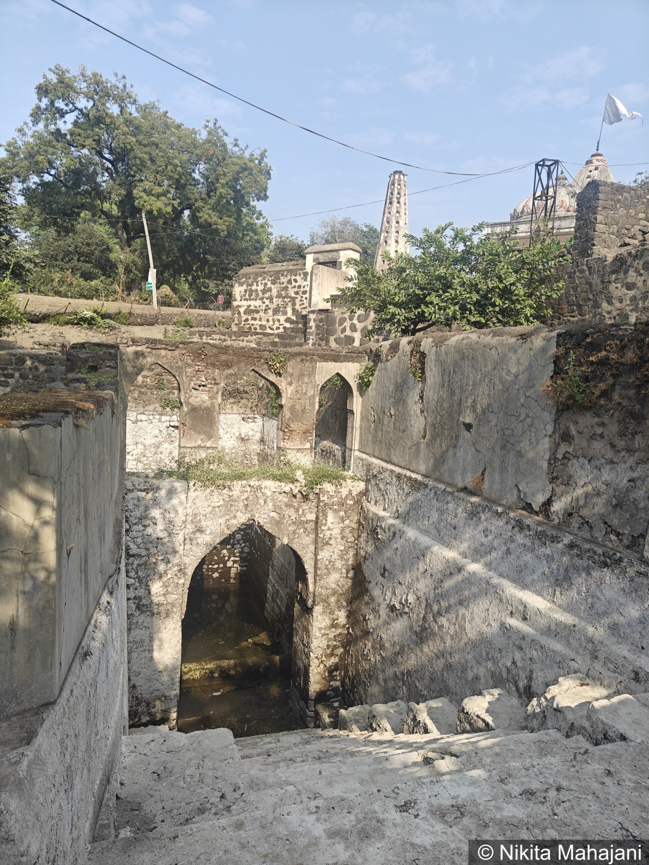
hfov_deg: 56.8
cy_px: 432
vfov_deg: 71.6
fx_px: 600
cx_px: 324
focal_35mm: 24
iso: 64
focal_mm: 5.59
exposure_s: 1/1877
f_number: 1.8
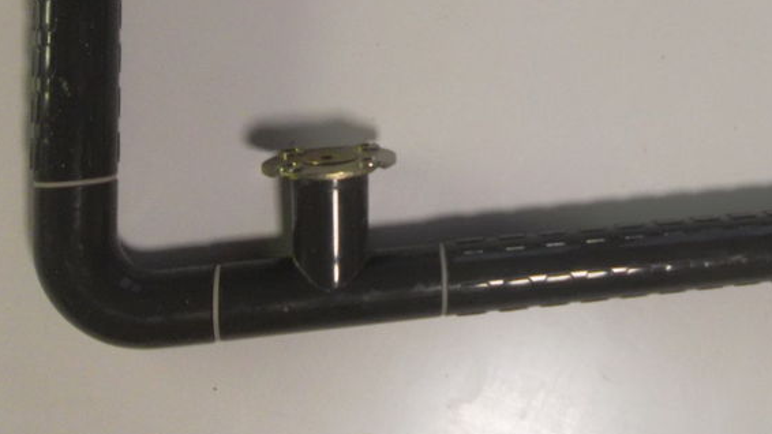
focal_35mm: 52
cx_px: 630
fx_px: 1064
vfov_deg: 21.6
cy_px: -71
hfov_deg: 38.2
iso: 310
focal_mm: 4.9
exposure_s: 1/45
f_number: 3.5
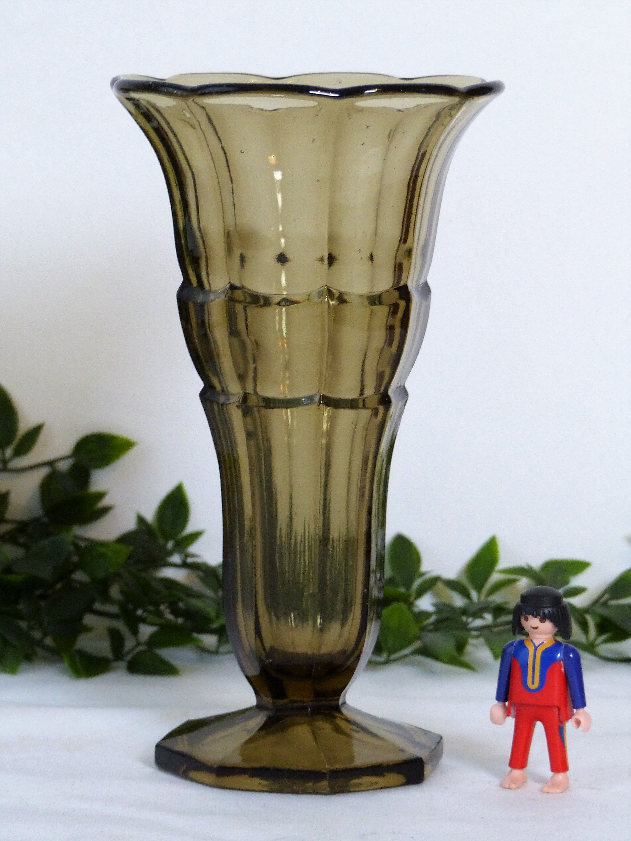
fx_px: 3743
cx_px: 316
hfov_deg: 9.6
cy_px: 420
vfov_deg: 12.8
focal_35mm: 154
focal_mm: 25.2
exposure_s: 1/50
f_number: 2.8
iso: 400
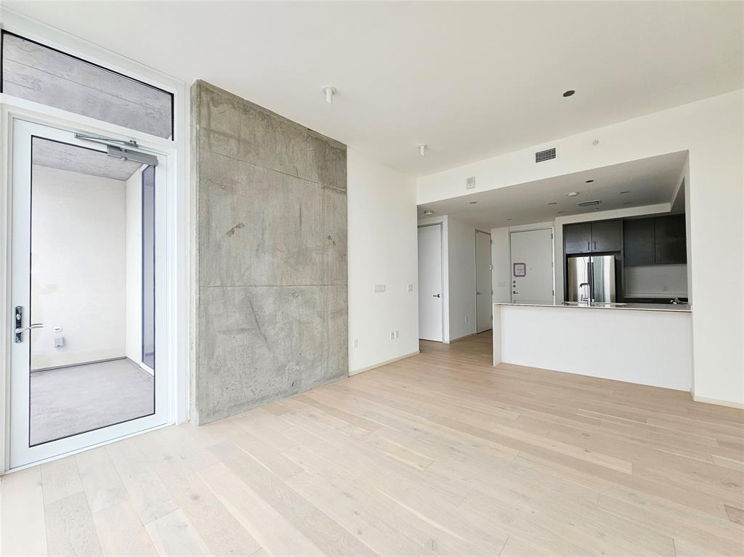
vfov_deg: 89.9
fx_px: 279
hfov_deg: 106.2
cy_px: 278
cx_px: 372
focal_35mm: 13
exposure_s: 1/359
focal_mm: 2.2
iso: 100
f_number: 2.2
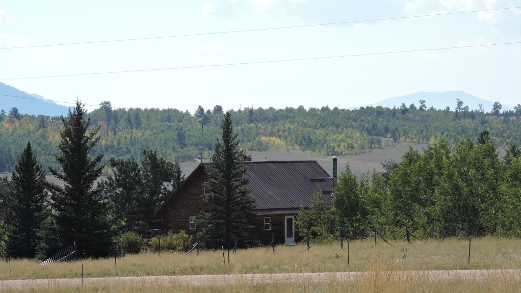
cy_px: 136
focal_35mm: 202
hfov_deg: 10.7
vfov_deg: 6.0
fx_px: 2791
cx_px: 260
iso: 100
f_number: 4.6
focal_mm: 33
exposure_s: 1/640
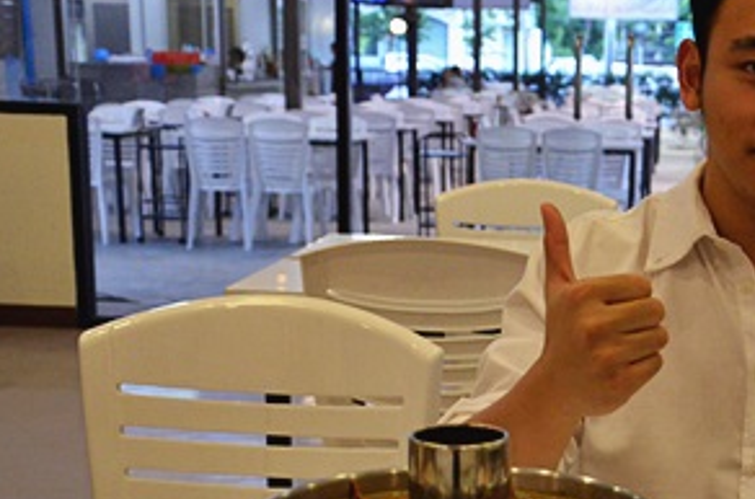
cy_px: 412
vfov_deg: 18.1
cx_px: 665
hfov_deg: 26.6
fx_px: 1548
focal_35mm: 74
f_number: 4.5
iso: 2500
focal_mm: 24
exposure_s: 1/250
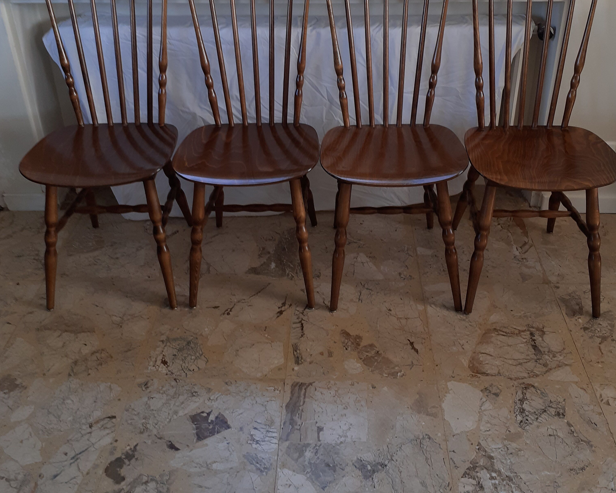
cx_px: 315
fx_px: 656
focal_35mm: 36
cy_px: 164
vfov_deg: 40.6
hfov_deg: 50.3
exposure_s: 1/50
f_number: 1.9
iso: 50
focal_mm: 3.6
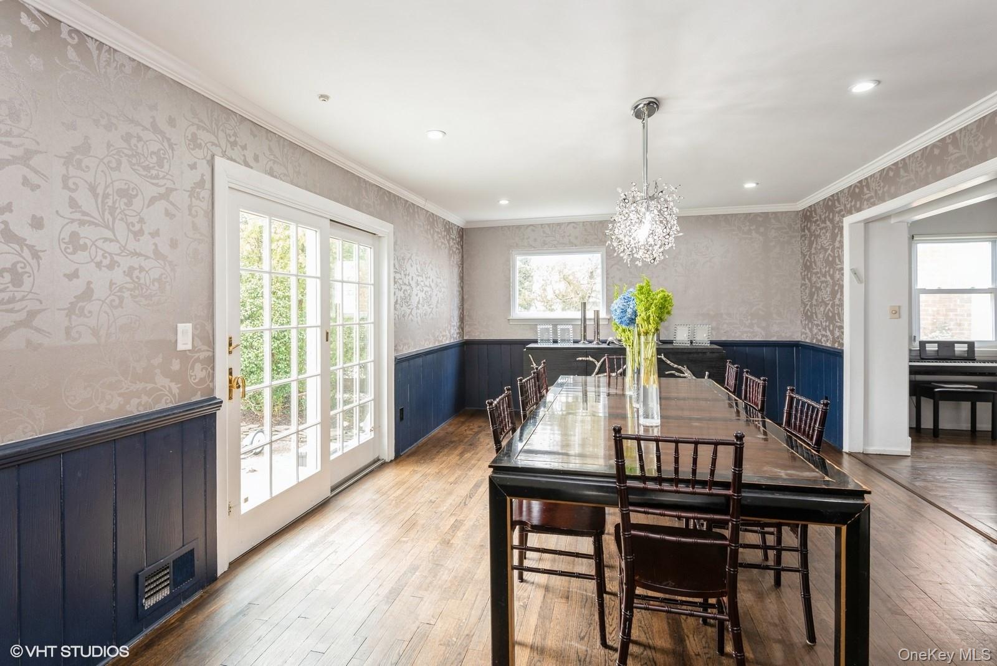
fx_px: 443
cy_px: 333
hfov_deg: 96.7
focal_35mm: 16
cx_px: 498
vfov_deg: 73.8
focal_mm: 16
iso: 200
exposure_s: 1/4
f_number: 9
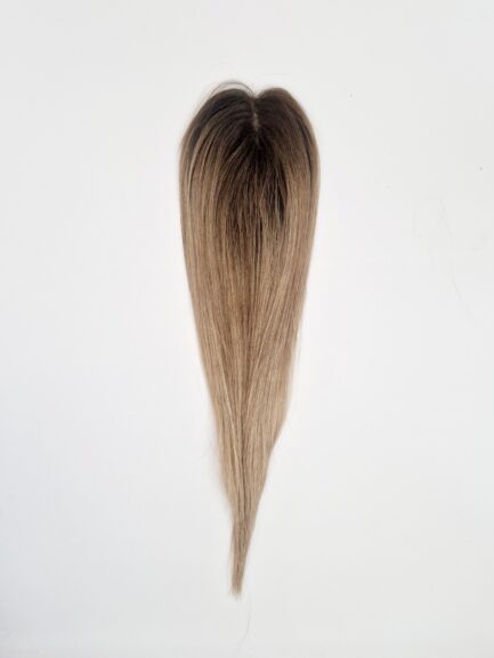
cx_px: 247
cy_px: 329
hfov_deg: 58.9
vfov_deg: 73.9
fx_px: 437
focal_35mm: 23
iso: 64
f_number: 1.8
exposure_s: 1/100
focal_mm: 5.4
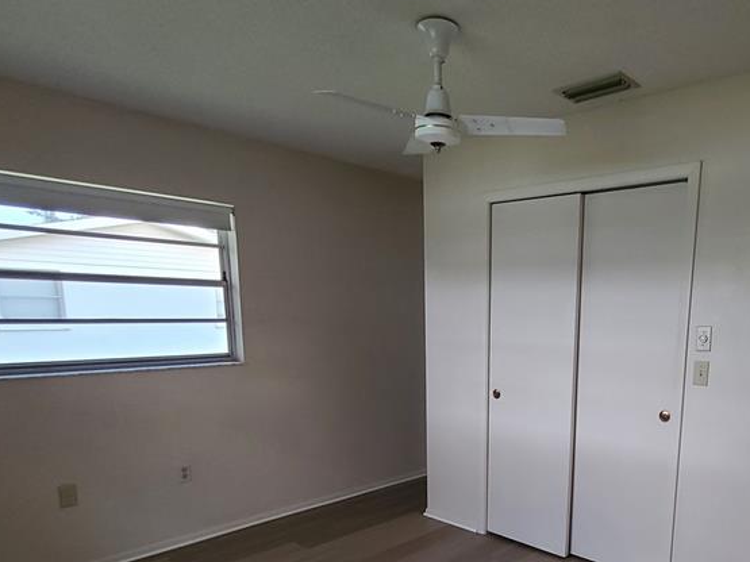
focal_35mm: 24
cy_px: 411
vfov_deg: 54.5
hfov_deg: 69.4
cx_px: 505
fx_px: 520
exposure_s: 1/30
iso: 400
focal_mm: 2.2
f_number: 2.2
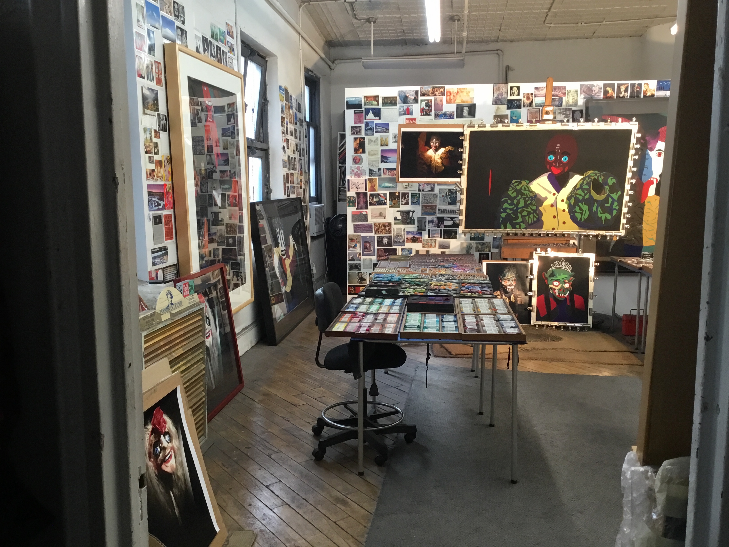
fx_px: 653
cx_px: 364
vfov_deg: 45.4
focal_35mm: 31
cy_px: 274
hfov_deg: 58.4
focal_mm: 3.3
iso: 64
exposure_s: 1/30
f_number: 2.4
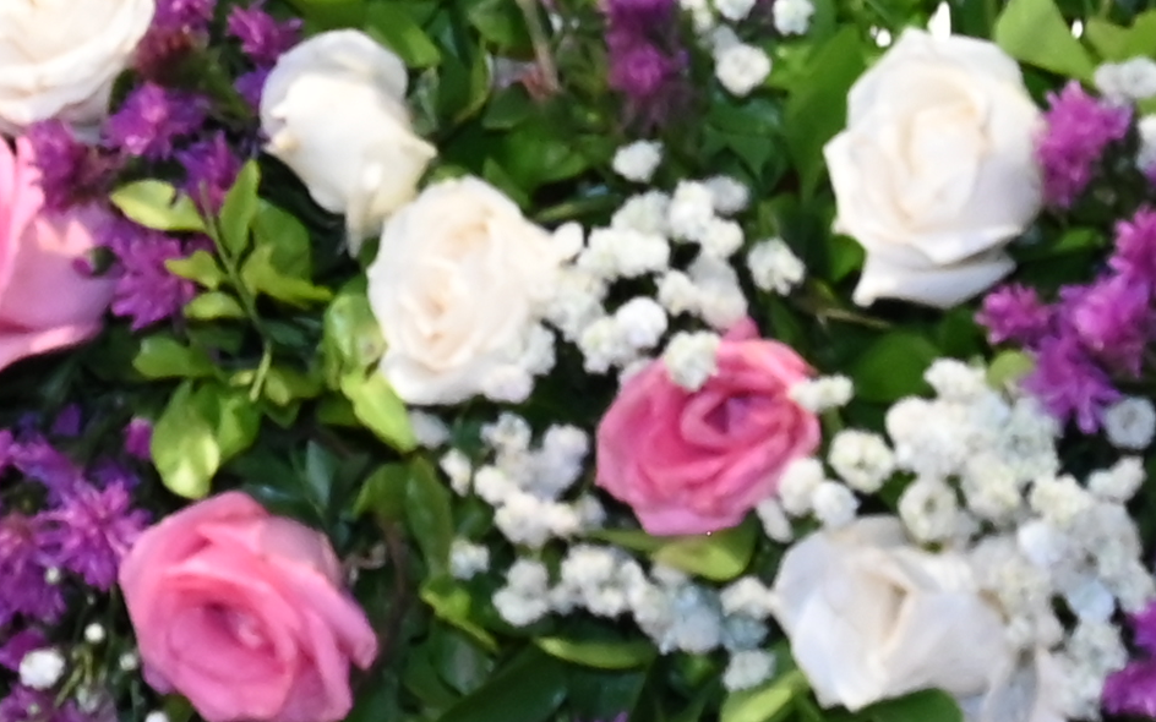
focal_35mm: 390
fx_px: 12287
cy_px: -641
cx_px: 555
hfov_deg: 5.4
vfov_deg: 3.3
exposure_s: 1/100
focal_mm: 60
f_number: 5.6
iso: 1600
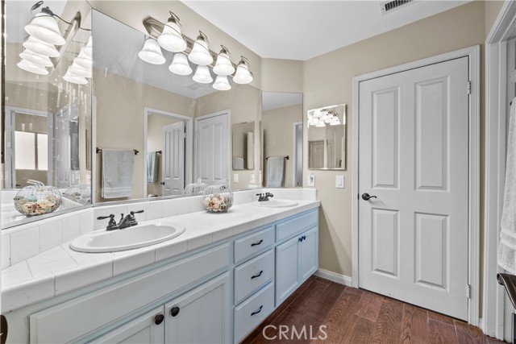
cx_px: 258
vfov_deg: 81.2
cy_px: 172
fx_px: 201
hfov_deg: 104.2
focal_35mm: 14
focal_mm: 14
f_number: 9
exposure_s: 1
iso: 250
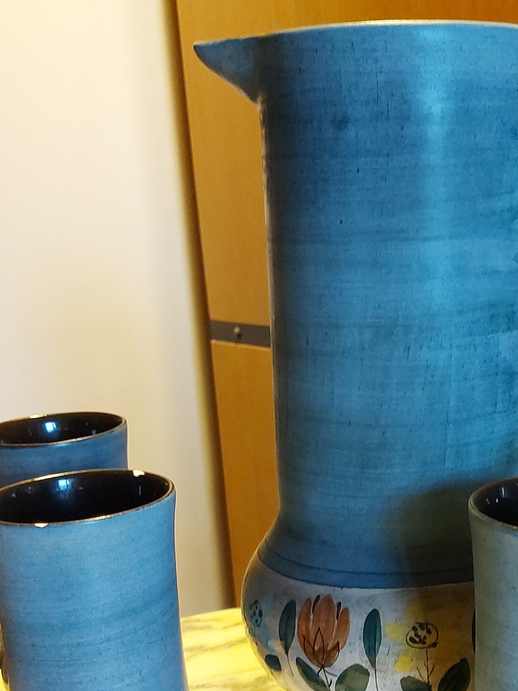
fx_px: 1037
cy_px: 495
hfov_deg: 27.5
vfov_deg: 36.2
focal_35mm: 52
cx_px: 405
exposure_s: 1/20
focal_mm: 5.23
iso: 400
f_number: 1.8
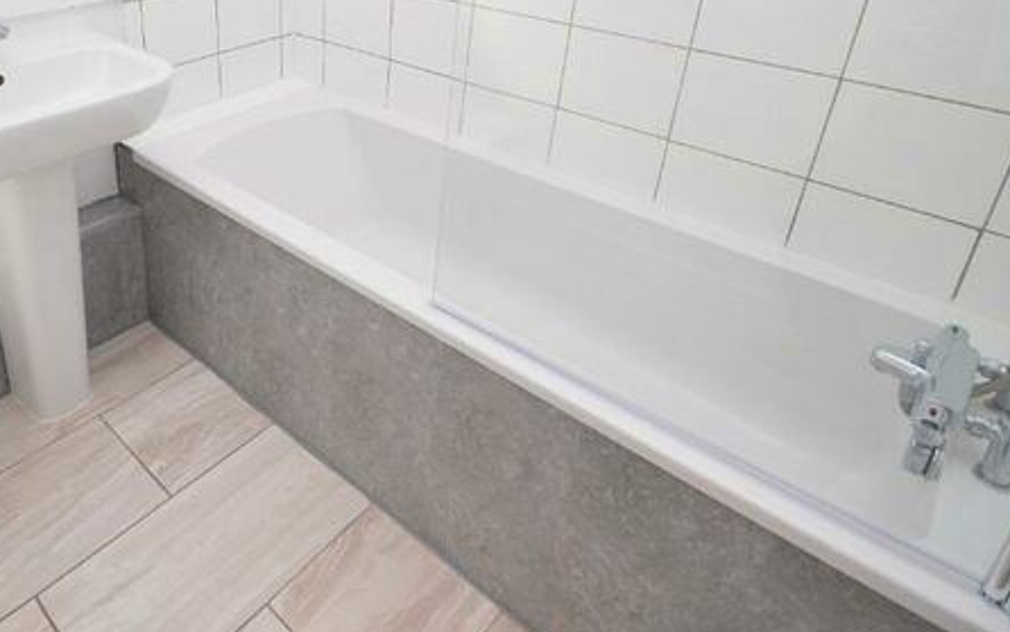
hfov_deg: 71.7
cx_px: 306
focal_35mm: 24
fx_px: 661
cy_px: 122
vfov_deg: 48.1
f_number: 5.6
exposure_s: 1/125
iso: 125
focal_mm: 10
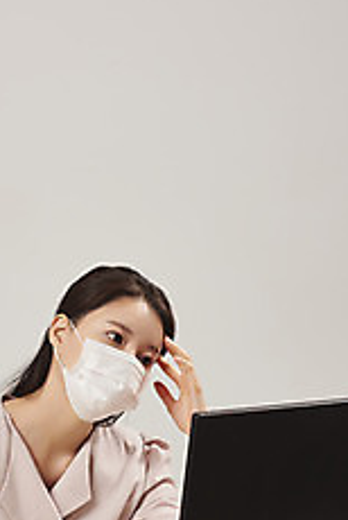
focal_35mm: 160
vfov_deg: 12.8
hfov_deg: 8.6
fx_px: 2313
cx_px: 64
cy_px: 346
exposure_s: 1/125
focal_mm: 92
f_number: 5.6
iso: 125
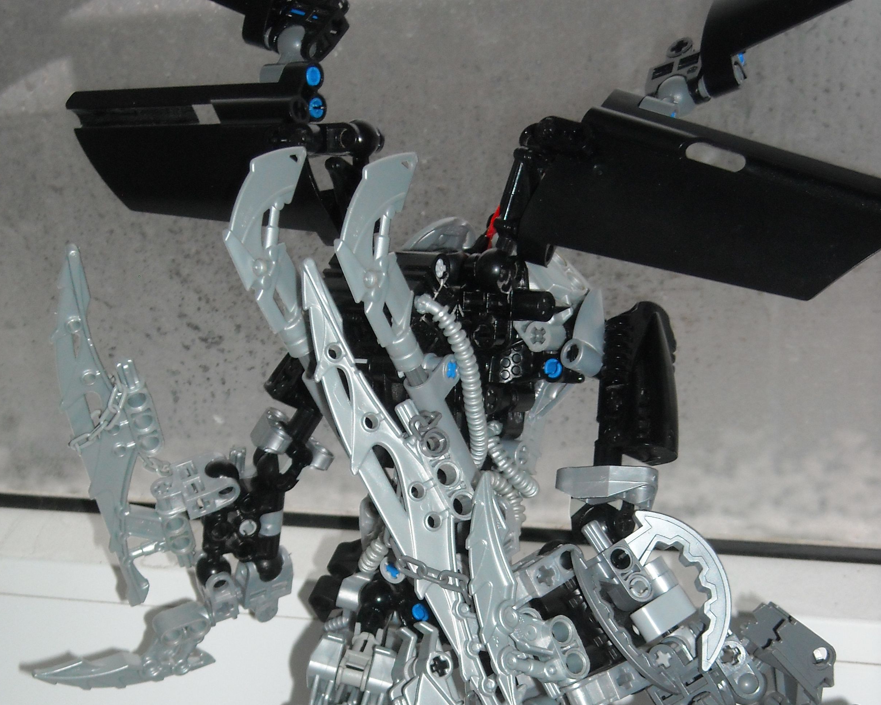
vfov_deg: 19.0
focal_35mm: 80
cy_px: 557
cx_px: 440
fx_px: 2086
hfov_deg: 23.8
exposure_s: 1/125
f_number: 3.5
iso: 200
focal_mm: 9.87
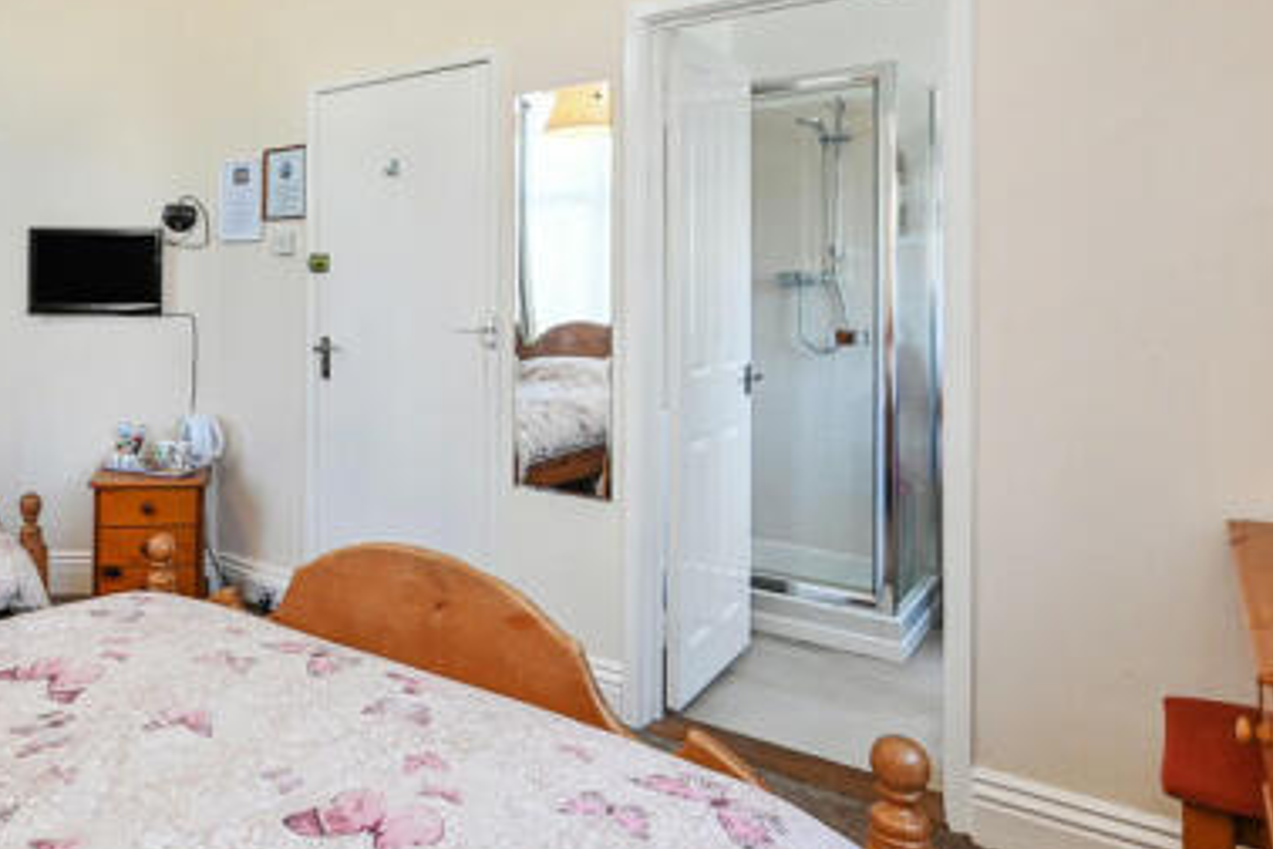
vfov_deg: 47.7
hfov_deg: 61.9
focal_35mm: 27
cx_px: 253
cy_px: 313
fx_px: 950
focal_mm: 15.5
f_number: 8
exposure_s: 1/25
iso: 400
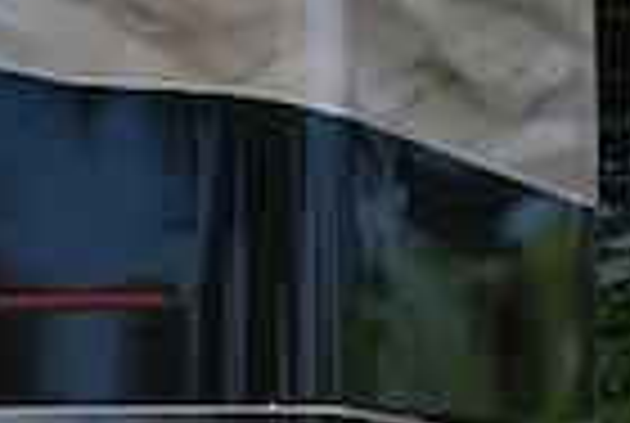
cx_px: 594
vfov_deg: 4.6
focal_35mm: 300
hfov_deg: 6.8
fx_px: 5259
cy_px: 515
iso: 100
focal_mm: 35
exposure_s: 1/125
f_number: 5.6
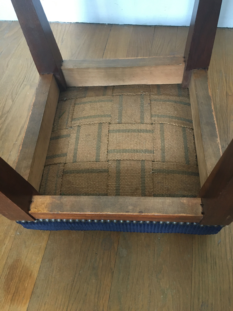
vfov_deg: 61.7
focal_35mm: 29
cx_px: 116
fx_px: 260
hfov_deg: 48.2
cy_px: 156
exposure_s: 1/20
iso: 200
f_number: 2.2
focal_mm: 4.15
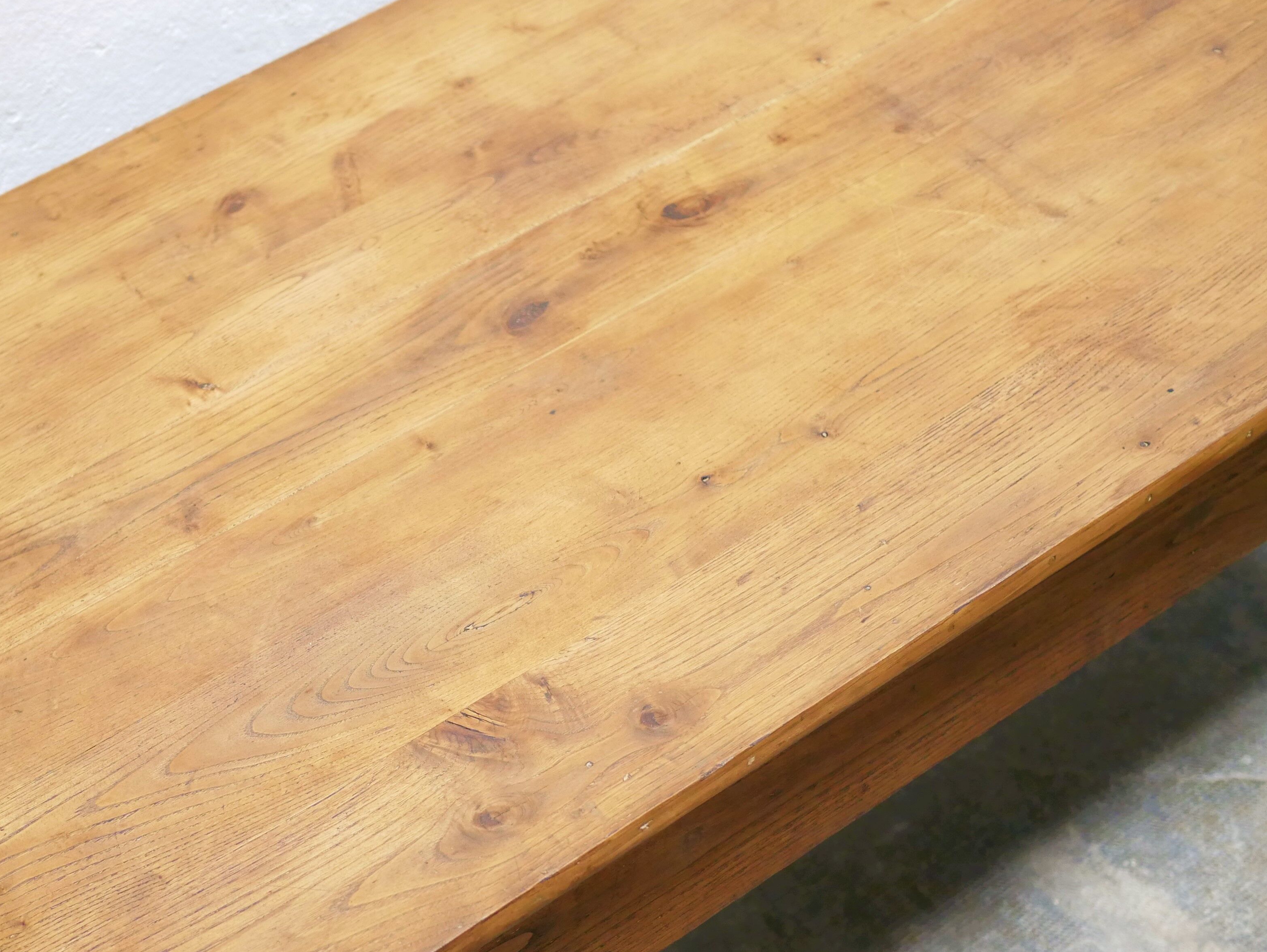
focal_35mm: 59
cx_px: 425
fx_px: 2161
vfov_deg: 24.7
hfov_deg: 32.4
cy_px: 627
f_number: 1.7
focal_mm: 20
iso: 800
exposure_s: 1/60
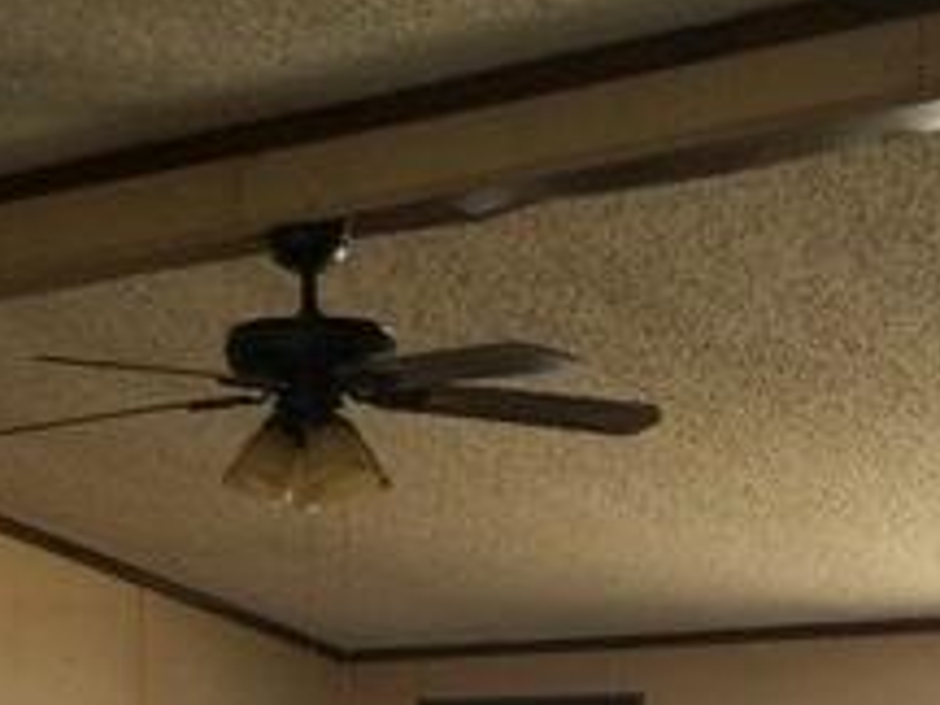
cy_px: 936
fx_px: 2335
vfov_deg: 16.2
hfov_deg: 22.6
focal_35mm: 86
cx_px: 257
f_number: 2.2
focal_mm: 4.15
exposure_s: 1/15
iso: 50
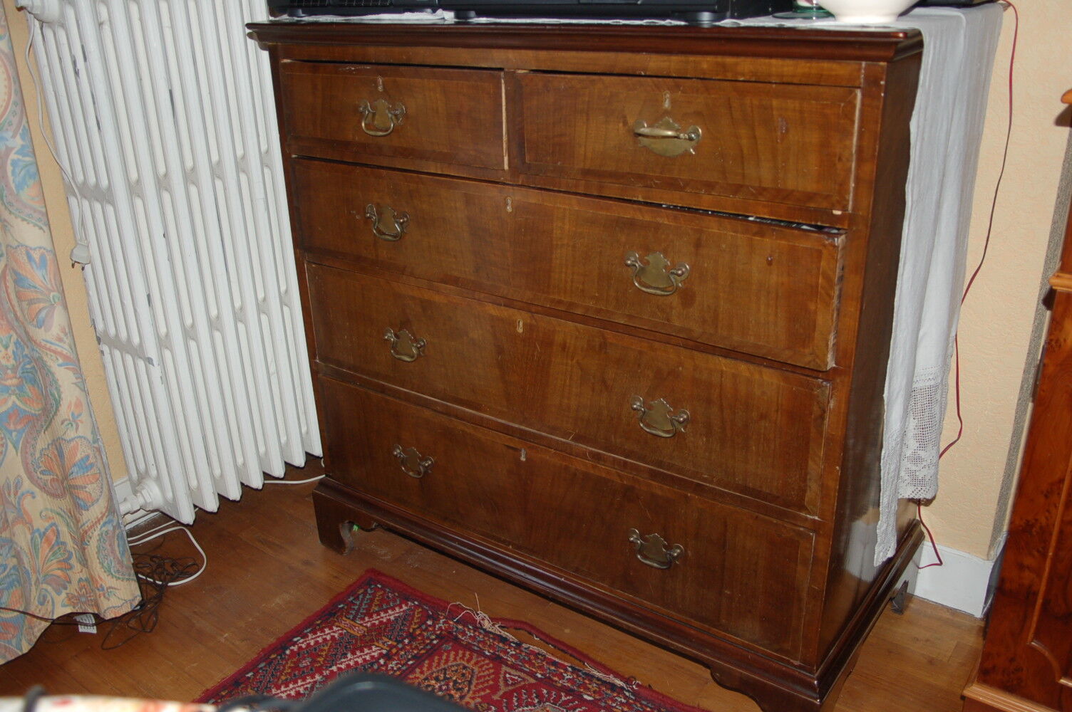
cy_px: 356
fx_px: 893
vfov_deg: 43.5
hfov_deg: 62.0
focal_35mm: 30
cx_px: 536
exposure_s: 1/60
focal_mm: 20
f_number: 3.8
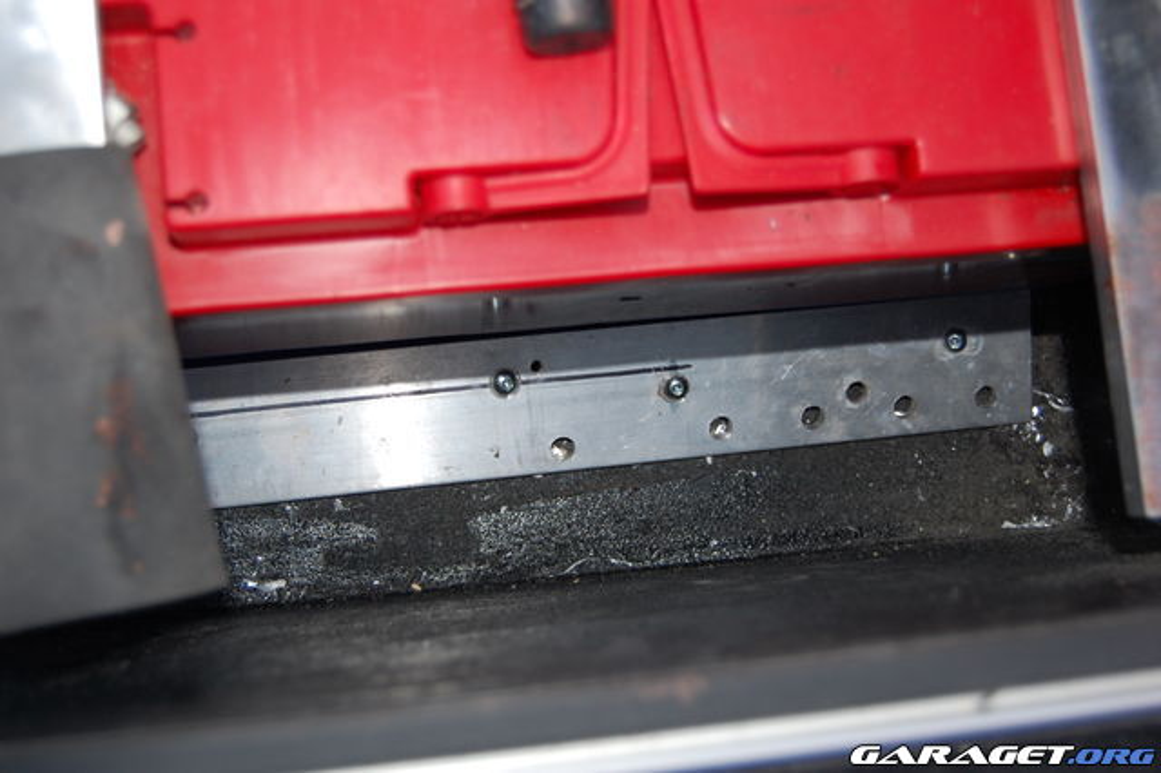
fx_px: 1499
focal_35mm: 46
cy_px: 386
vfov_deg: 28.9
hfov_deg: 42.3
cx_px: 580
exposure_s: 1/60
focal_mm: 31
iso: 400
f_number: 4.5
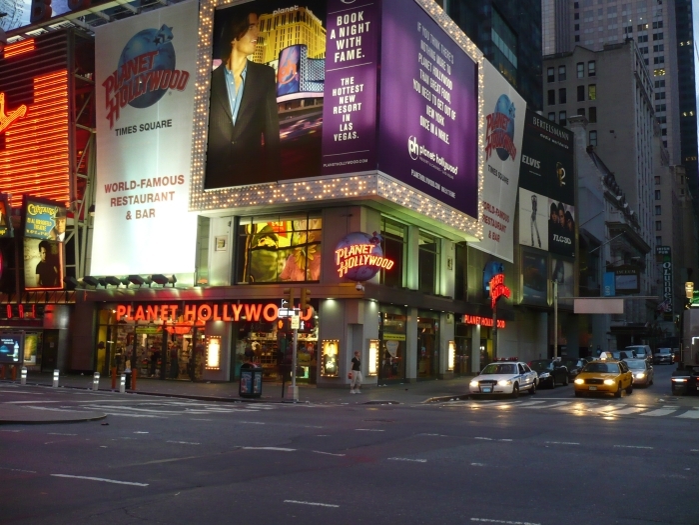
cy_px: 262
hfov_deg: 52.6
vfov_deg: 40.7
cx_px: 350
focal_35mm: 35
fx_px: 707
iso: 200
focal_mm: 5.8
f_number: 2.8
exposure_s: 1/30
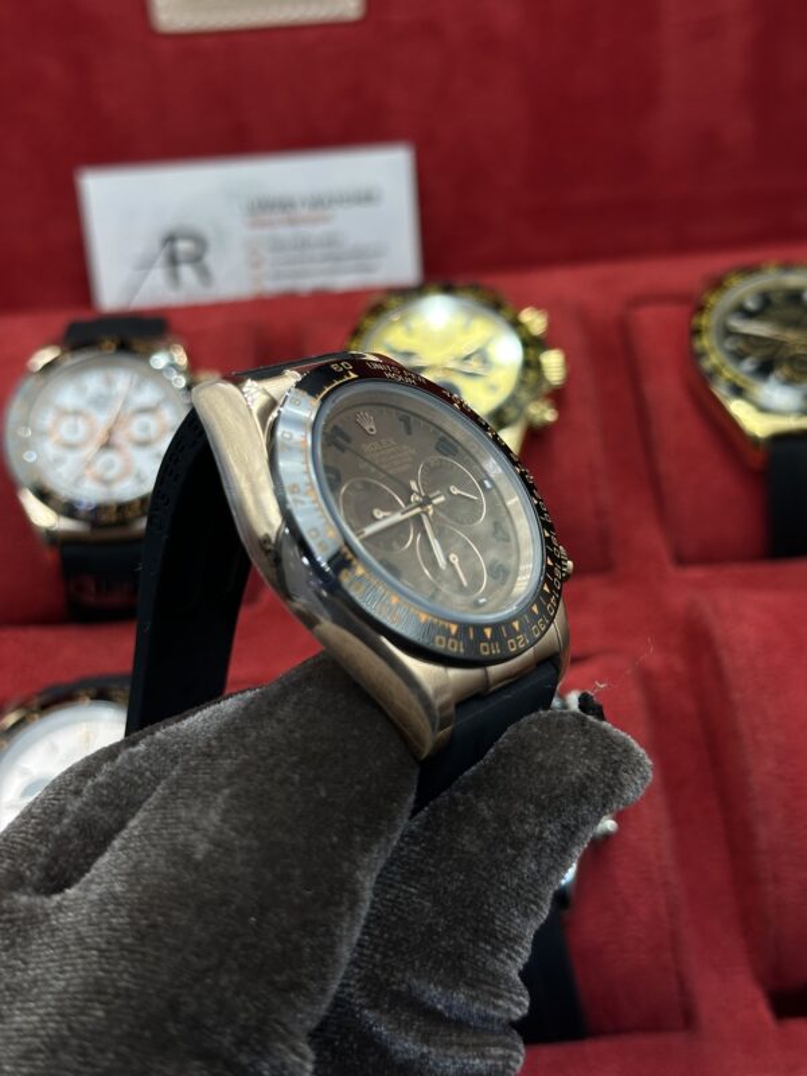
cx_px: 404
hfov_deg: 30.3
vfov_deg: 39.7
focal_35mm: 48
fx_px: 1492
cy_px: 538
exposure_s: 1/604
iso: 64
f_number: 1.78
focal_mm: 6.86
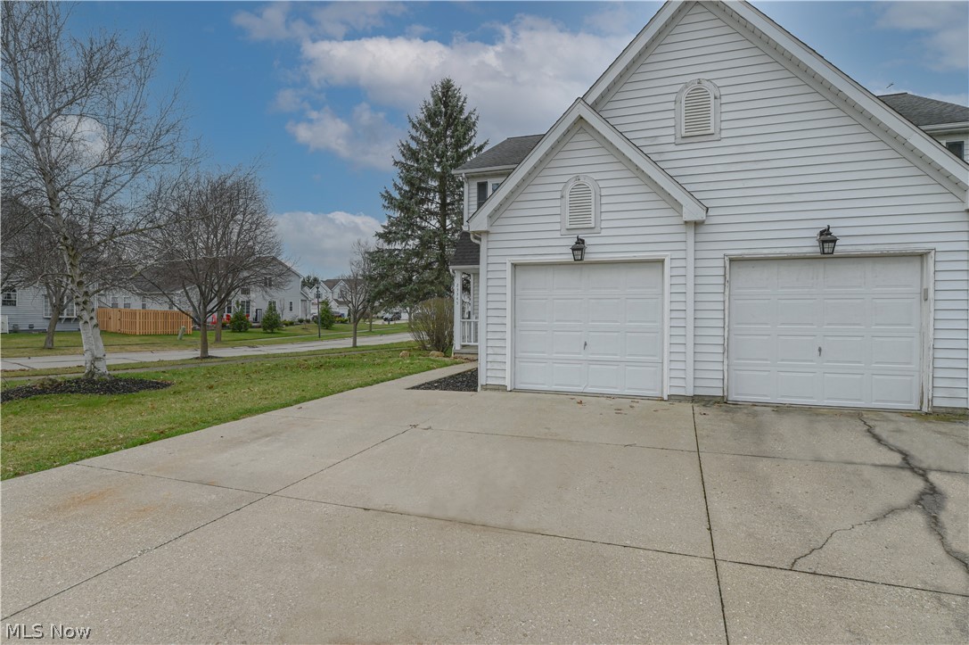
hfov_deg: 84.0
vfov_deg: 61.9
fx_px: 538
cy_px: 322
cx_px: 484
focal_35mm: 20
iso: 640
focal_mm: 20
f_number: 9
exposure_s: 1/400
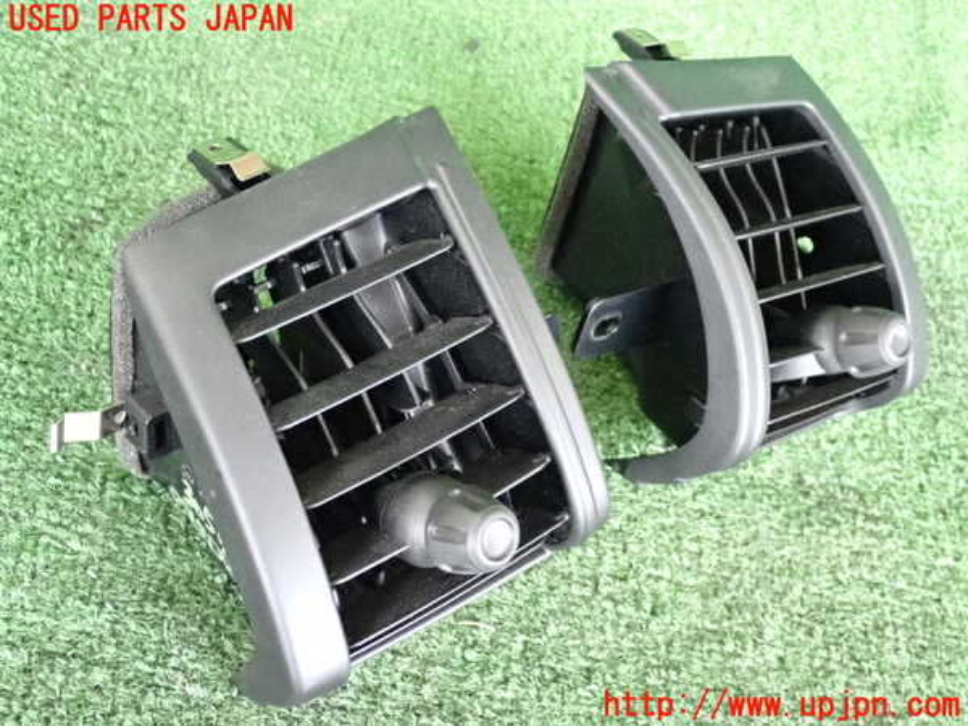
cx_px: 484
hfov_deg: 35.5
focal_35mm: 54
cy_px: 363
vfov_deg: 27.0
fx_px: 1510
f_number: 3.3
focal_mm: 9.65
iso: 4000
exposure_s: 1/125
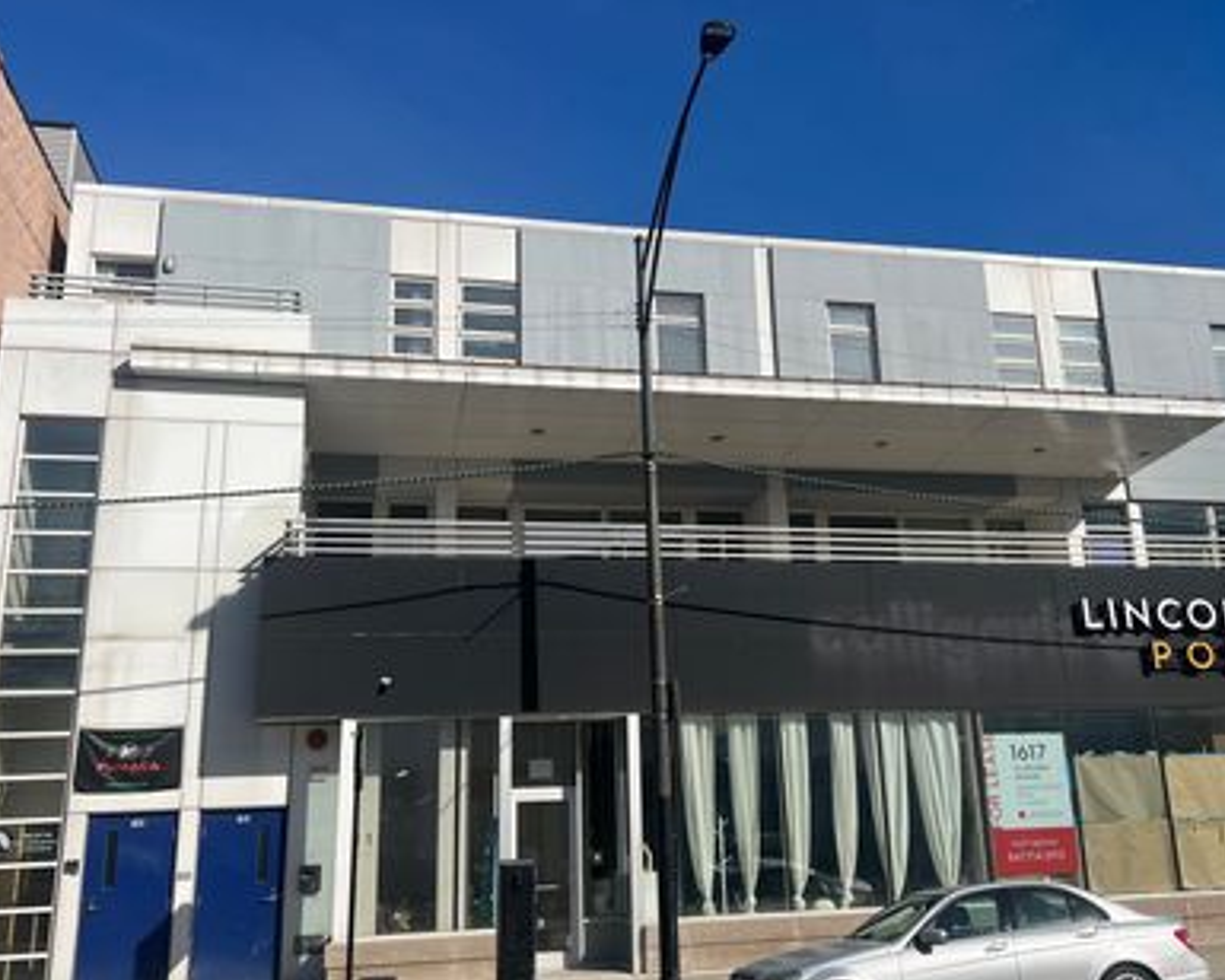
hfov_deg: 54.2
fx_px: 1196
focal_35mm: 33
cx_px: 659
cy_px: 463
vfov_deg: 44.5
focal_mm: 5.7
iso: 50
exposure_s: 1/6993
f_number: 1.5
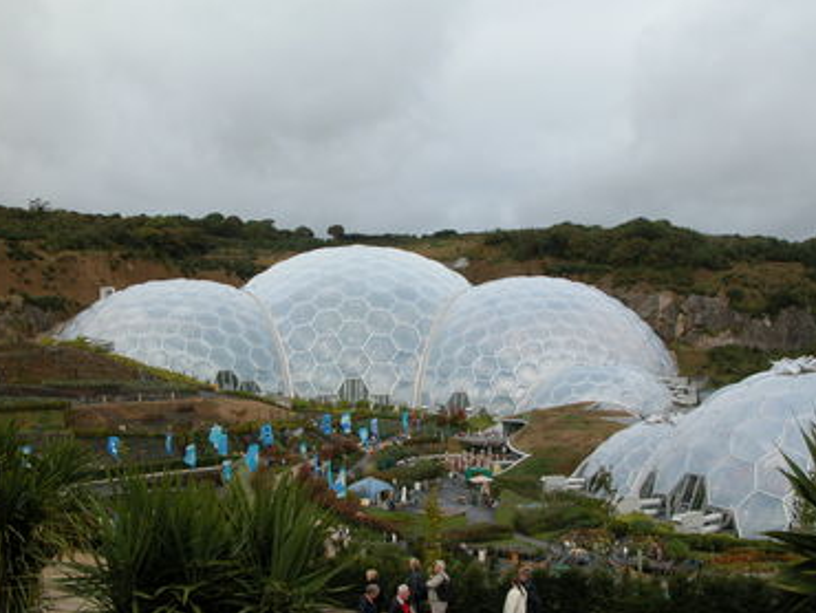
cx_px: 412
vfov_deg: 36.0
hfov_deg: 46.8
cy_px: 326
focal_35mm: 40
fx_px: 944
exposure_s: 1/297
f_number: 6.4
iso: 100
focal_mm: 9.5
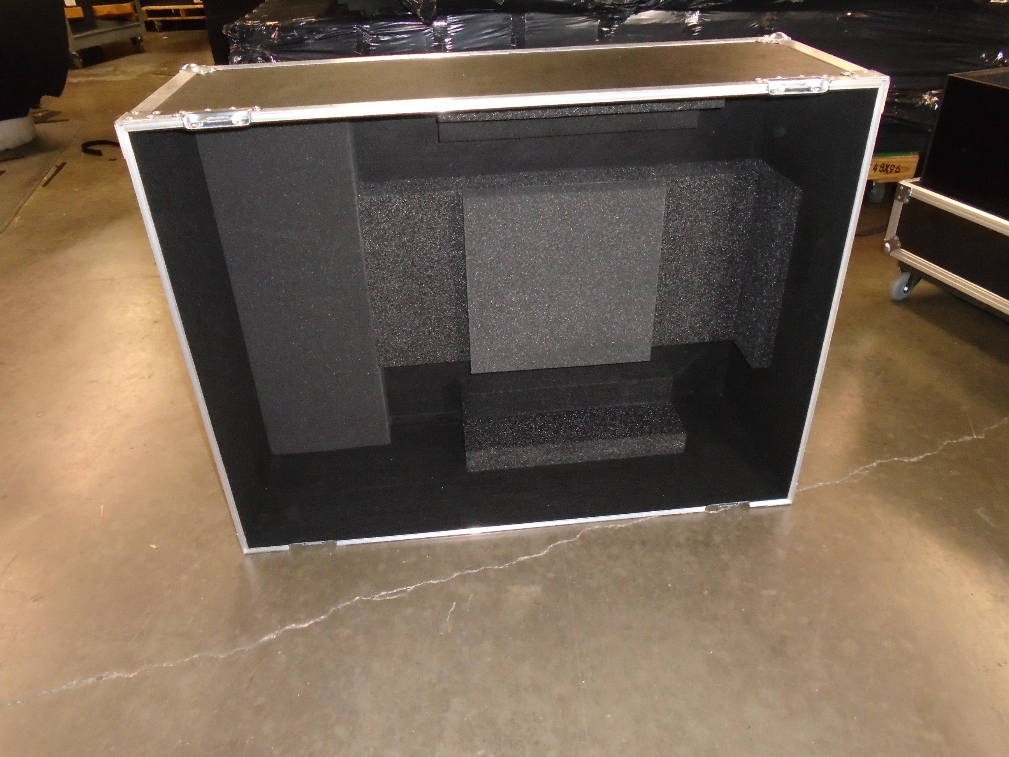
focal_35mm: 26
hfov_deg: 67.3
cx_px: 504
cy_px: 378
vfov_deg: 53.1
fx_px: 758
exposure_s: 1/30
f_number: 3.2
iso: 400
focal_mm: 4.6
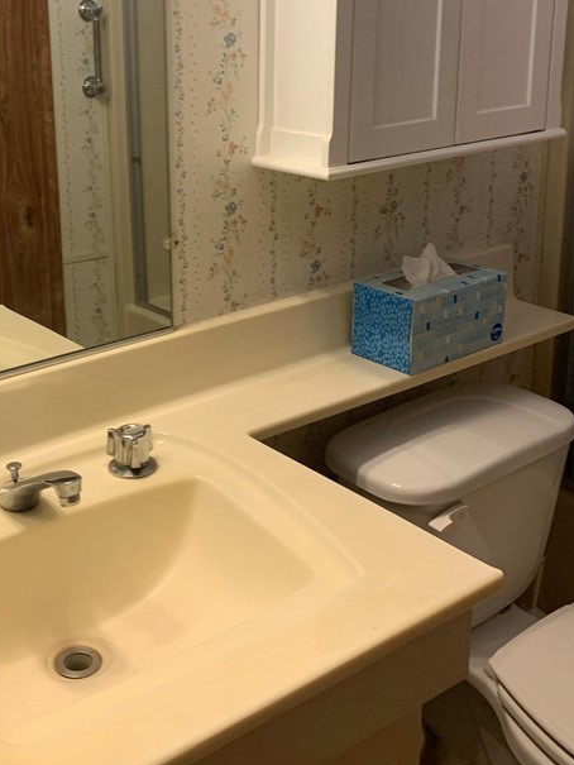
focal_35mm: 44
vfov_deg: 42.1
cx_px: 133
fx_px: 972
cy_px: 233
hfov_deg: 32.2
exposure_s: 1/60
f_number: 1.8
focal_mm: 4.25
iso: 80
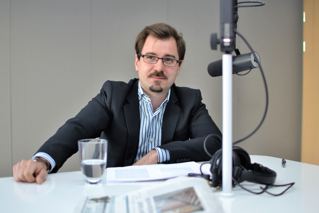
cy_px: 106
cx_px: 160
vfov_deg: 25.8
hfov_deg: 37.9
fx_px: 465
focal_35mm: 52
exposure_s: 1/200
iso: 200
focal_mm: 35
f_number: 1.8
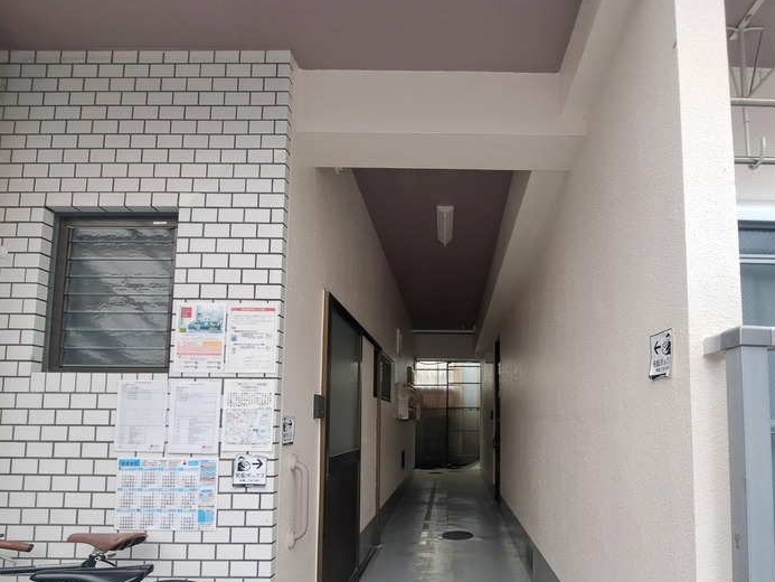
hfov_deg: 86.9
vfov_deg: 69.5
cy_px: 391
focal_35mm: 18
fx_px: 403
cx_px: 457
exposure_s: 1/50
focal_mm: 1.74
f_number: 2.2
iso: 50
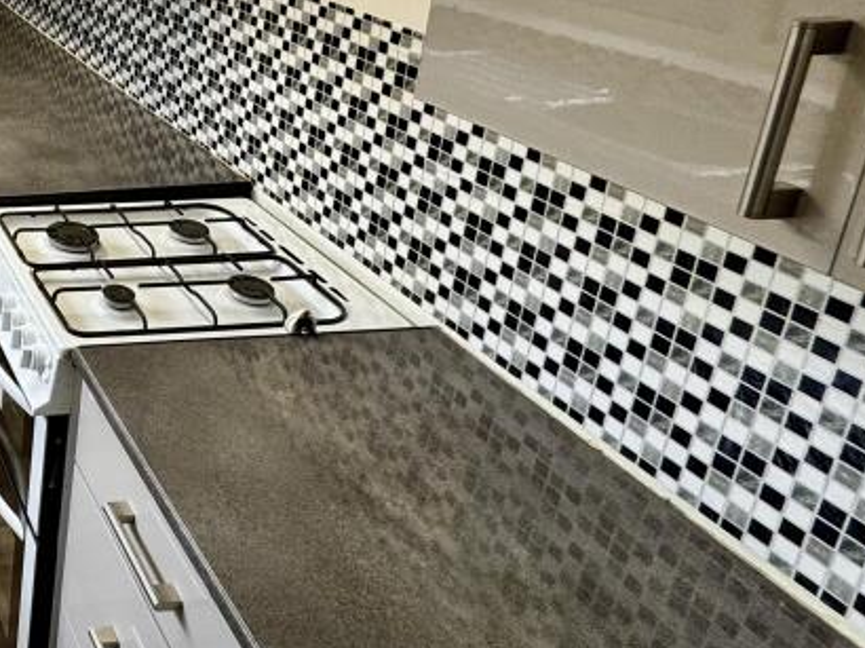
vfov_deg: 37.6
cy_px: 46
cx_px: -188
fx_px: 874
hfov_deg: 38.2
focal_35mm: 35
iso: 100
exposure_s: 1/100
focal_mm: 2.22
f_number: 2.2
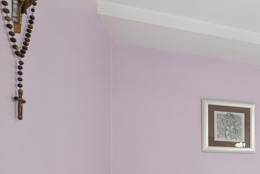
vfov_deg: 29.0
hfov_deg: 34.1
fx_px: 305
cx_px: 332
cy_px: 186
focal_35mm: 42
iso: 400
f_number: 8
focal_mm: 16.5
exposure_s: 1/60
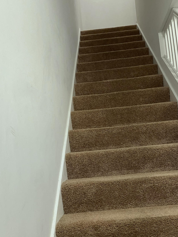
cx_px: 98
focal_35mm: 41
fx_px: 281
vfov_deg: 45.7
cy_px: 129
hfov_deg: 35.1
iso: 125
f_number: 1.8
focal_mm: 4.25
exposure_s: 1/60
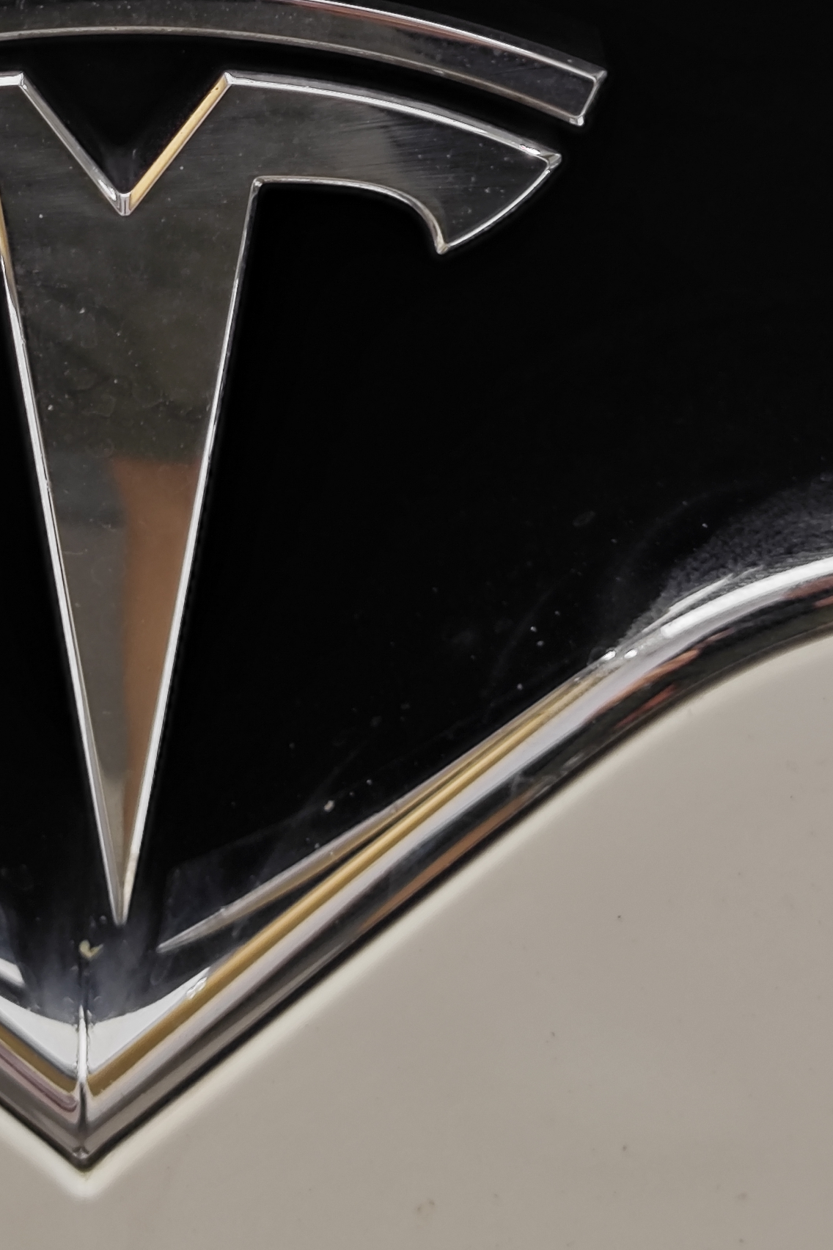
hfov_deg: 11.8
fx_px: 3991
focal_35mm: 115
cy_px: 205
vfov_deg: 17.6
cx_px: 101
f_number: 1.9
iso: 320
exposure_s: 1/100
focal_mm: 8.7
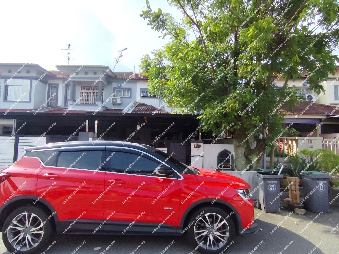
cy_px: 127
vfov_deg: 78.1
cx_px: 170
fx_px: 157
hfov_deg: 94.5
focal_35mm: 16
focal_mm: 1.65
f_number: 2.2
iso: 50
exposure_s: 1/1774
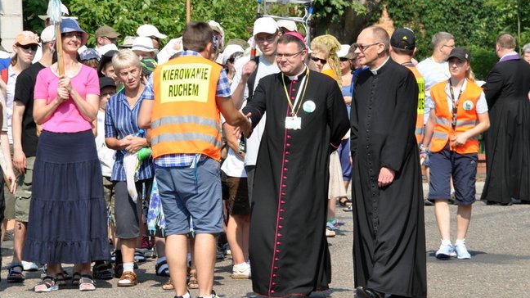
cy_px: 169
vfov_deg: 3.9
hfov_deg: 6.9
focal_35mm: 315
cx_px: 265
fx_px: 4425
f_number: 22
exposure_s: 1/60
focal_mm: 200
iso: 200
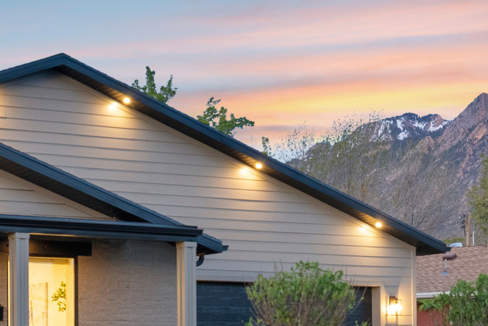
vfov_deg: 13.0
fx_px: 1427
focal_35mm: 105
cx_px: 0
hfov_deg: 18.9
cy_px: 233
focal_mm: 41.1
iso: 640
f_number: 5.6
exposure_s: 1/13
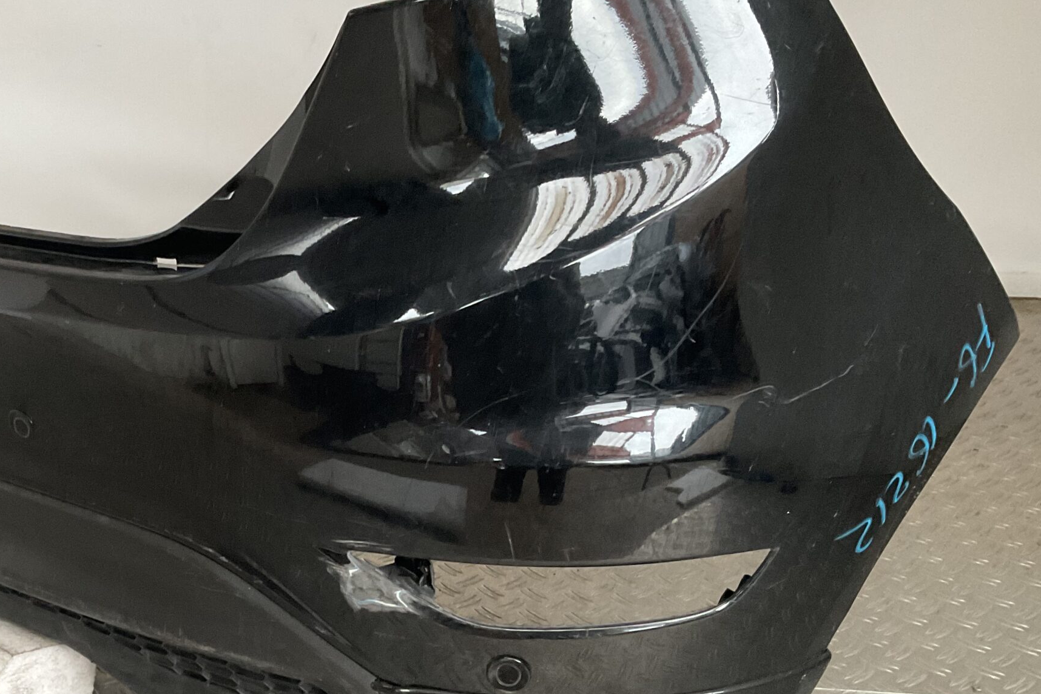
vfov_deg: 29.8
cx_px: 284
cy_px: 416
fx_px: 1301
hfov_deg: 42.5
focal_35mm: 45
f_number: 1.8
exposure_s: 1/60
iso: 200
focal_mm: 3
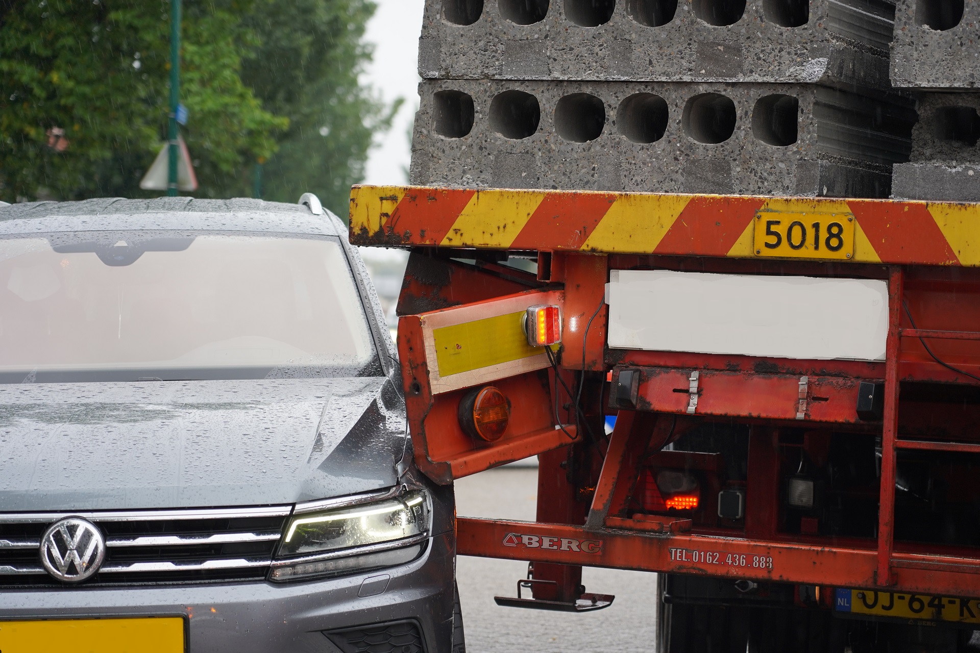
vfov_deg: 13.0
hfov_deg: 19.5
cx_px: 490
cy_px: 326
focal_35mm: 105
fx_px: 2858
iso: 400
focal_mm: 105
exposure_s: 1/160
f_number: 4
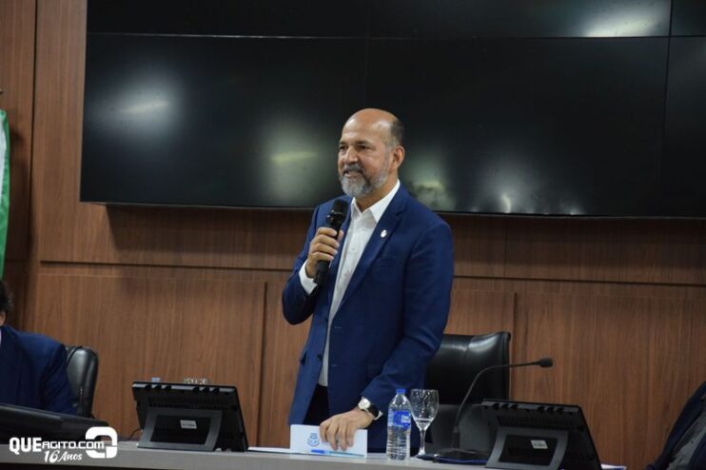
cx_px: 353
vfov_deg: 8.7
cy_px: 235
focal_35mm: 158
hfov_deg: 13.0
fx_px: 3087
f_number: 5.6
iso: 3200
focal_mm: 105
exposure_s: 1/60
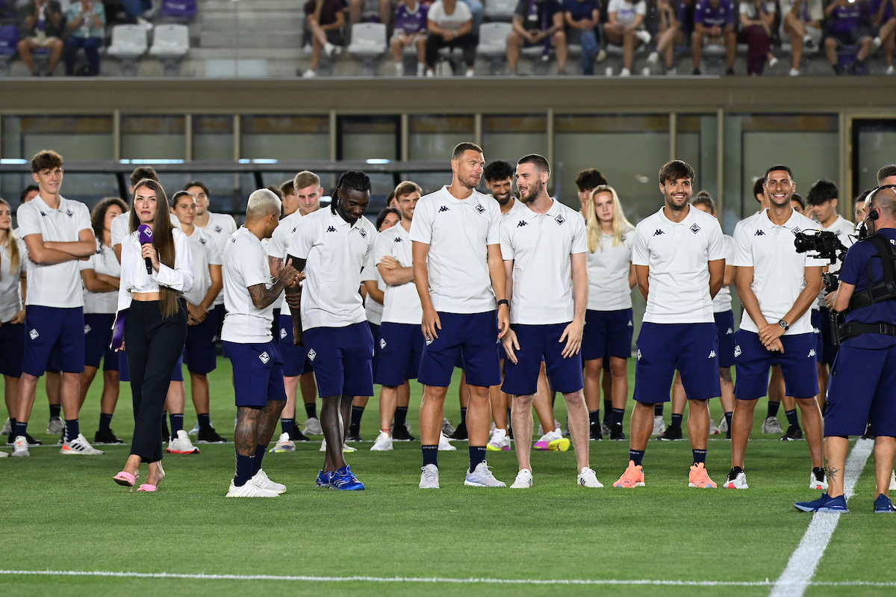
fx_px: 6717
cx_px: 448
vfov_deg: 5.1
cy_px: 298
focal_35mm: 270
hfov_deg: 7.6
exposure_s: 1/400
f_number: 4
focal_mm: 180
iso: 1600
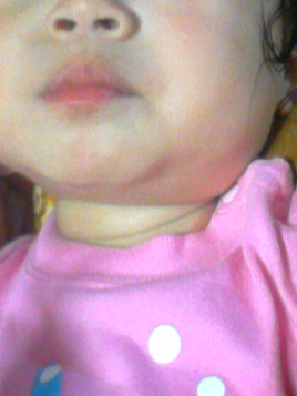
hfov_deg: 27.7
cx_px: 221
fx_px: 595
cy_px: 119
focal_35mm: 52
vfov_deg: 36.3
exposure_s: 1/11.8
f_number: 2.8
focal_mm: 1.5
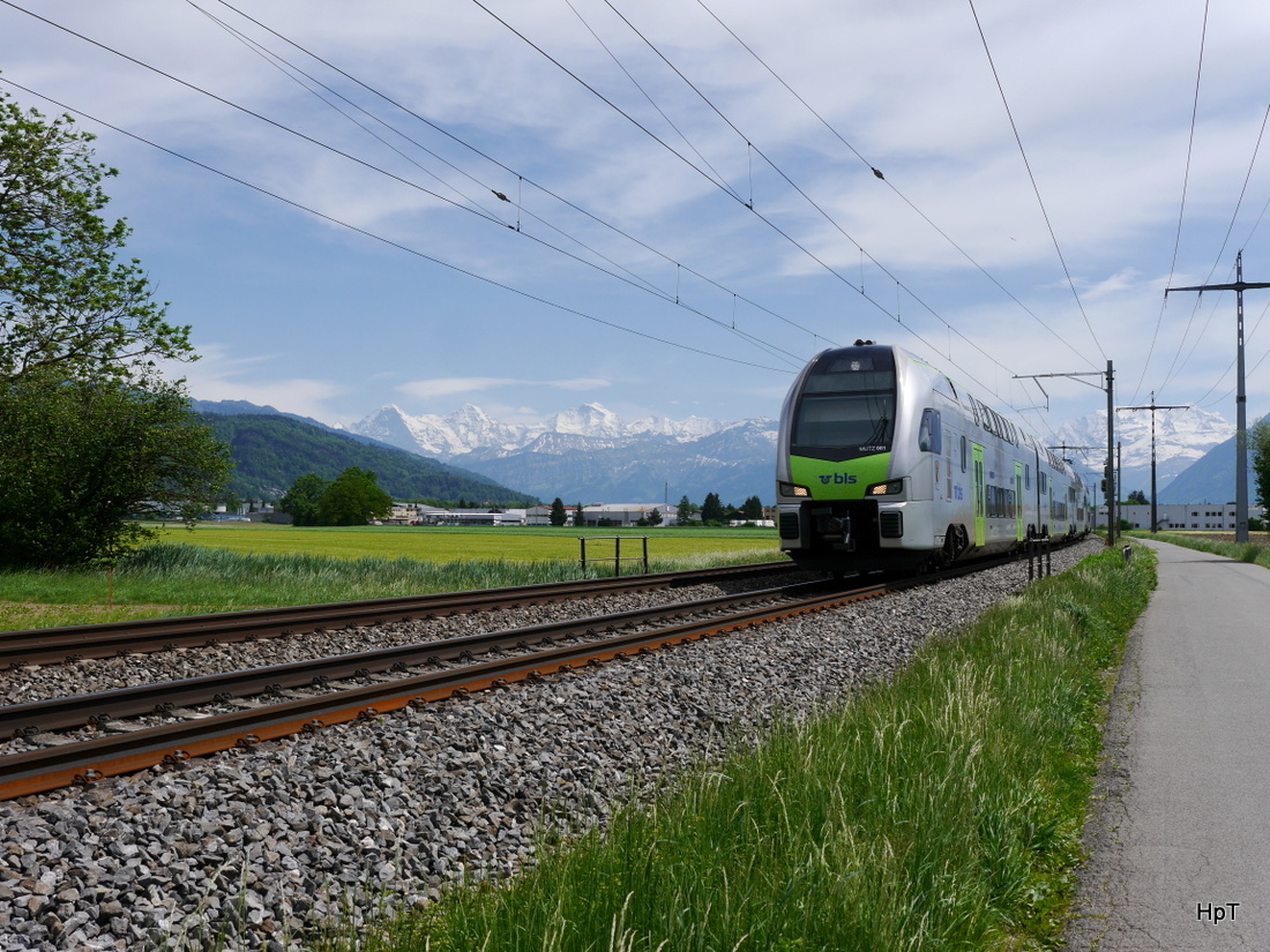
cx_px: 635
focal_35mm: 40
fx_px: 1468
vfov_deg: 36.0
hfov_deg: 46.8
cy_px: 476
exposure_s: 1/500
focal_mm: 20
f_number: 9
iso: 160
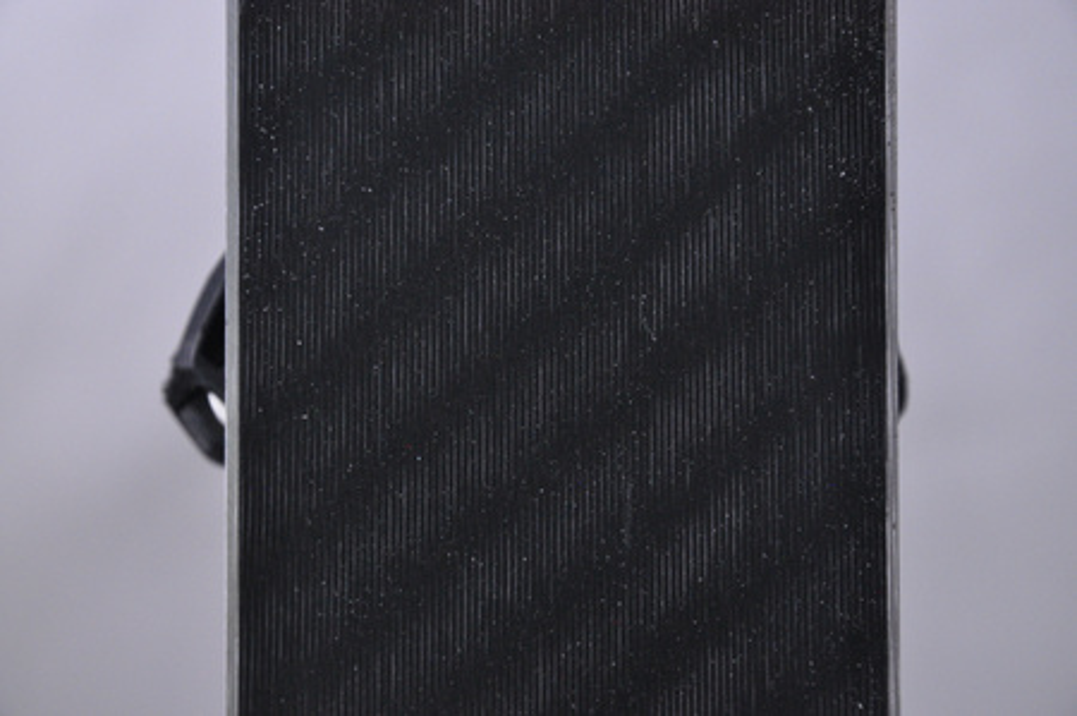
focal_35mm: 158
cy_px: 358
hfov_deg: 13.1
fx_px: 4707
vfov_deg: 8.7
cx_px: 538
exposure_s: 1/125
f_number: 9.5
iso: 3200
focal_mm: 105
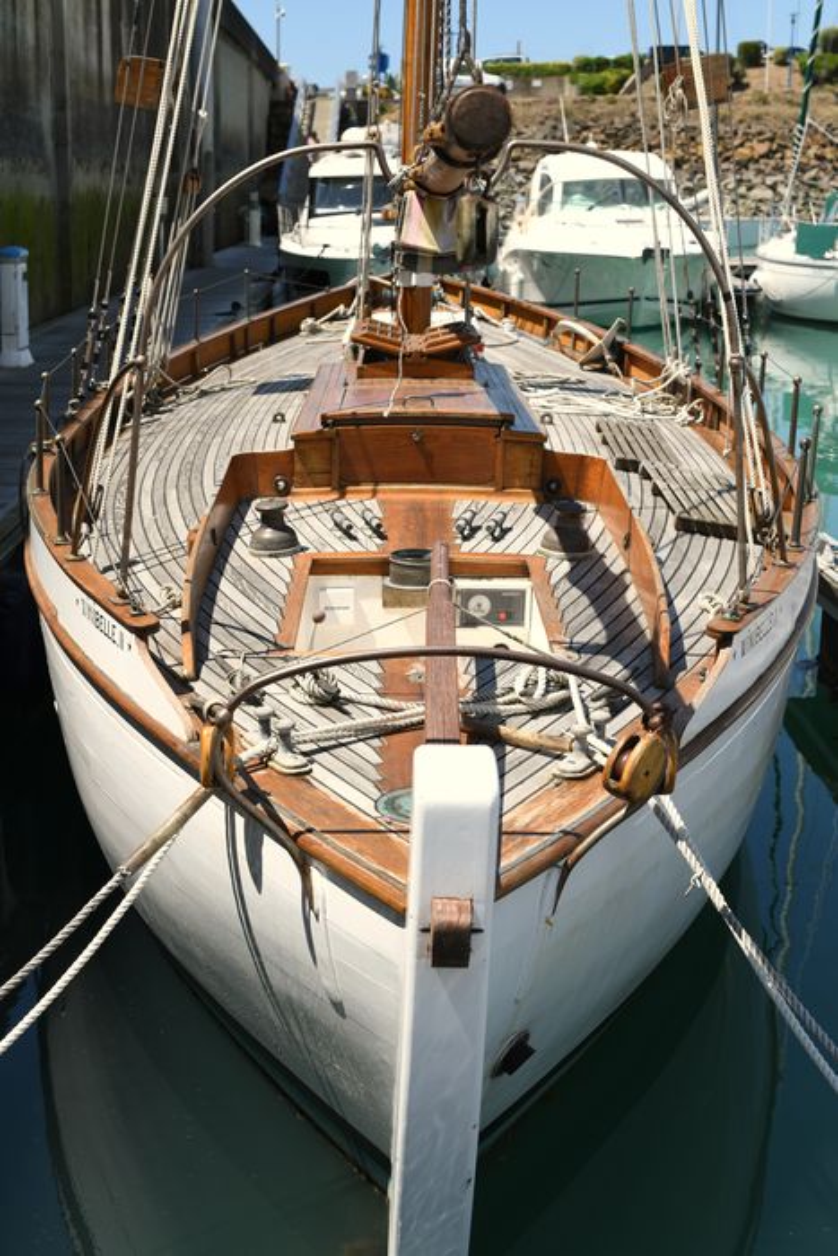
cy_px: 628
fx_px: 1745
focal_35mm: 50
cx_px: 419
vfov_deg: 39.6
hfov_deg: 27.0
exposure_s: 1/400
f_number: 7.1
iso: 64
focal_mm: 50
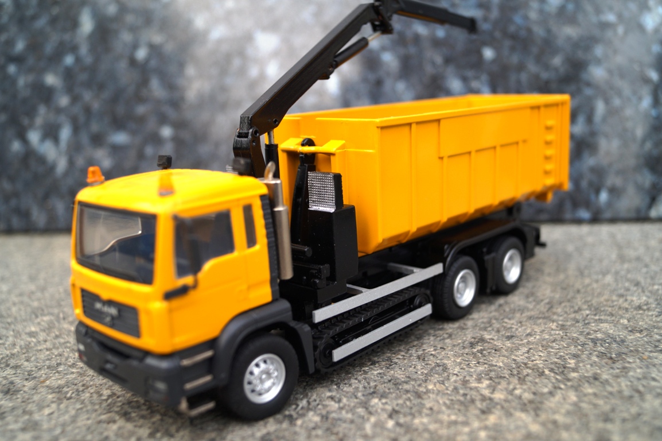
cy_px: 220
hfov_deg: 53.2
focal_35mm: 36
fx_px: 662
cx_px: 331
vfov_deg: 36.8
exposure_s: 1/160
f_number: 4
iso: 160
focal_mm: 24
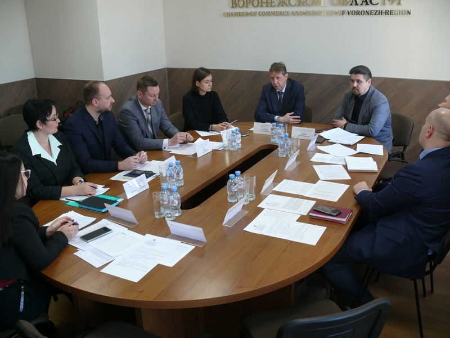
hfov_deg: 52.6
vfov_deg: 40.7
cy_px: 169
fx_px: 455
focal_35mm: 35
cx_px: 225
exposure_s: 1/40
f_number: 2.8
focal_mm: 7.4
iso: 100
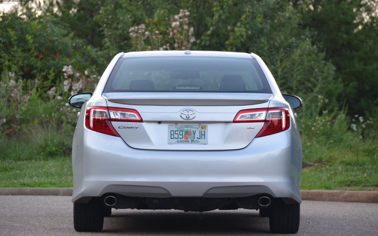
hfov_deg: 8.6
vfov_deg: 5.4
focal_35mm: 243
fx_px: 2503
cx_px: 190
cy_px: 127
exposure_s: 1/500
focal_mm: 150
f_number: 5.6
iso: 1600
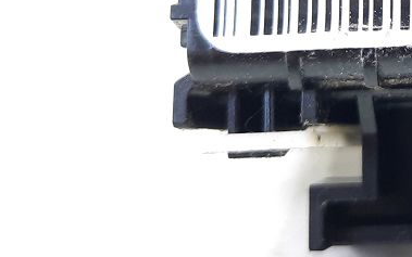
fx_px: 943
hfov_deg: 22.4
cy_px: -114
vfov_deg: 14.6
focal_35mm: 84
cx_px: 513
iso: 200
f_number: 2
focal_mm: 4.6
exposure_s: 1/50
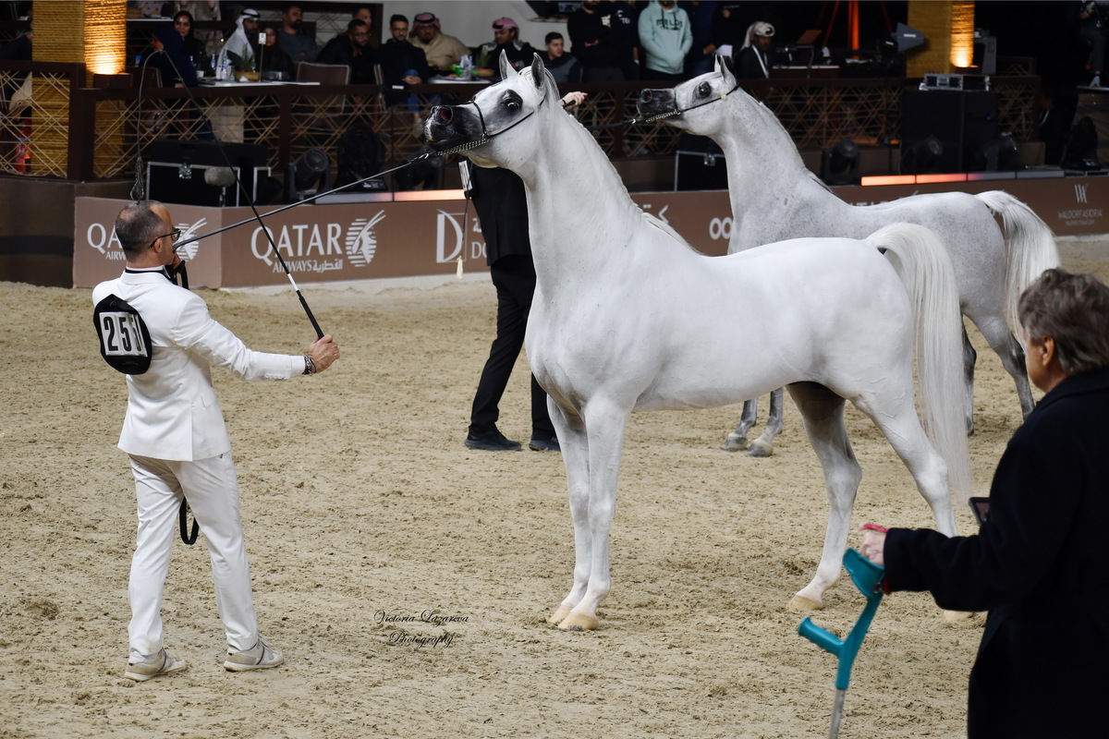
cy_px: 370
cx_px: 554
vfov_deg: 11.1
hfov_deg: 16.7
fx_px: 3789
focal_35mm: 123
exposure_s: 1/250
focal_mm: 82
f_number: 5
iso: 400
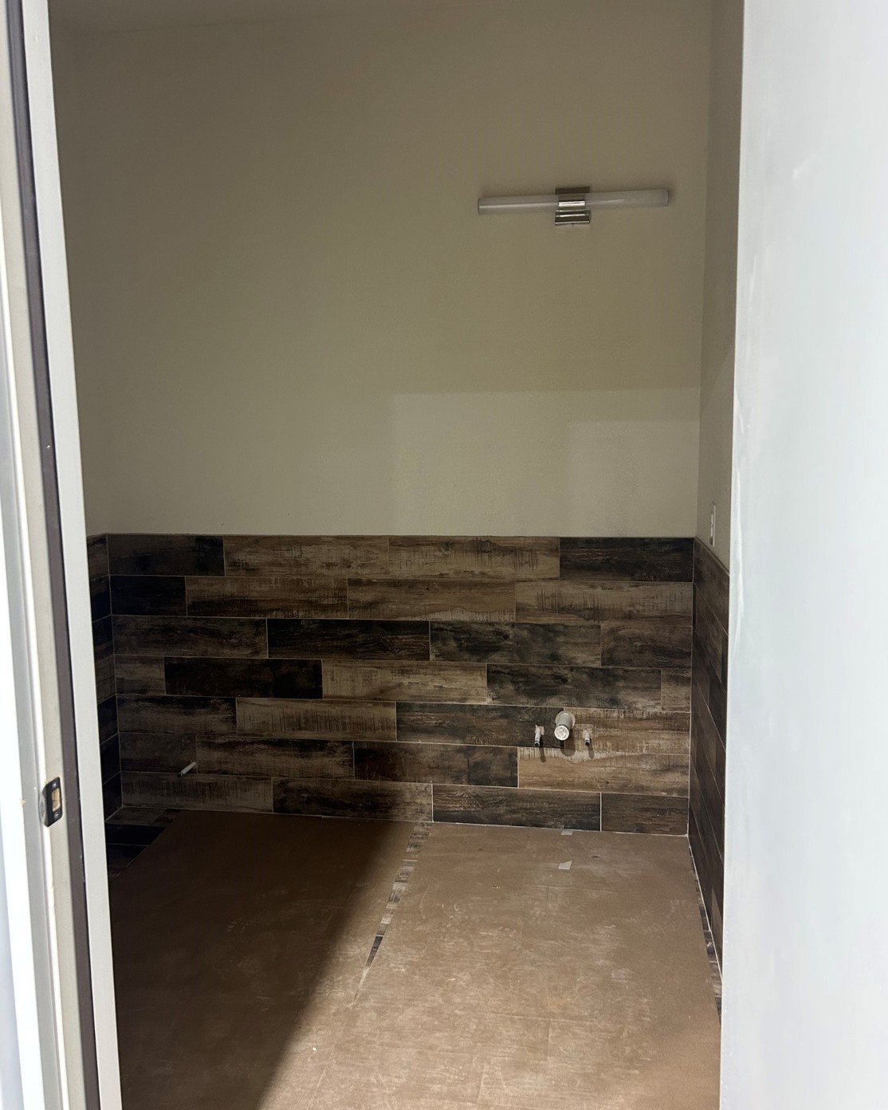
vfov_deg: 62.2
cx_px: 446
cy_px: 536
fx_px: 920
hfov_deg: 51.5
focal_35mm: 28
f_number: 1.5
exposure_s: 1/60
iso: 160
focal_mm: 5.7
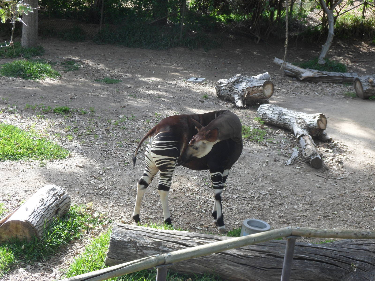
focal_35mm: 68
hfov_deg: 28.6
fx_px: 737
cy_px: 140
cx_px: 188
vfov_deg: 21.6
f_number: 4.7
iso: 80
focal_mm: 10.6
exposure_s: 1/90
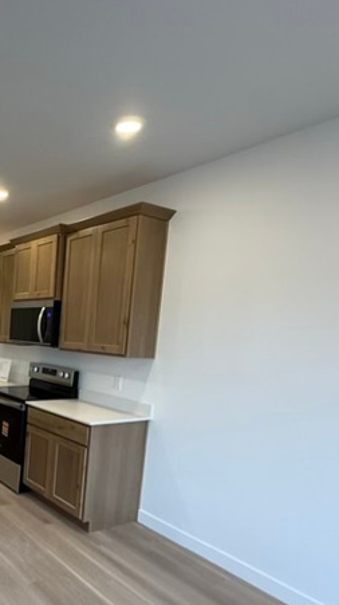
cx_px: -9
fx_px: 416
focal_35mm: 26
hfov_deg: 38.6
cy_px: 386
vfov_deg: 70.5
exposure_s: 1/120
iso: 200
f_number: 2.2
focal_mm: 2.22
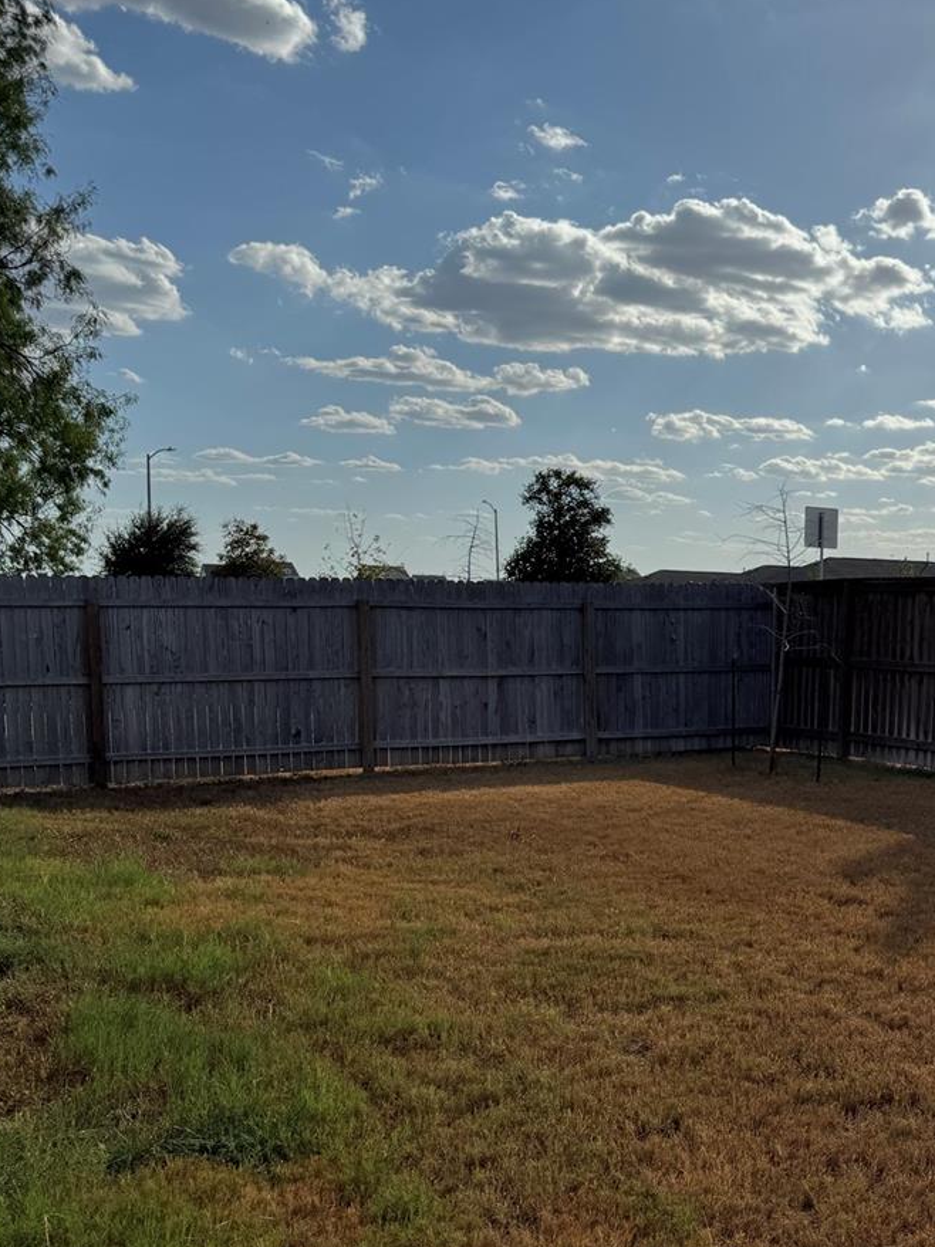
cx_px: 799
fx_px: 1513
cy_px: 831
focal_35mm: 42
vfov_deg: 44.2
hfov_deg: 33.0
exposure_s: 1/10417
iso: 80
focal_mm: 6.76
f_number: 1.78
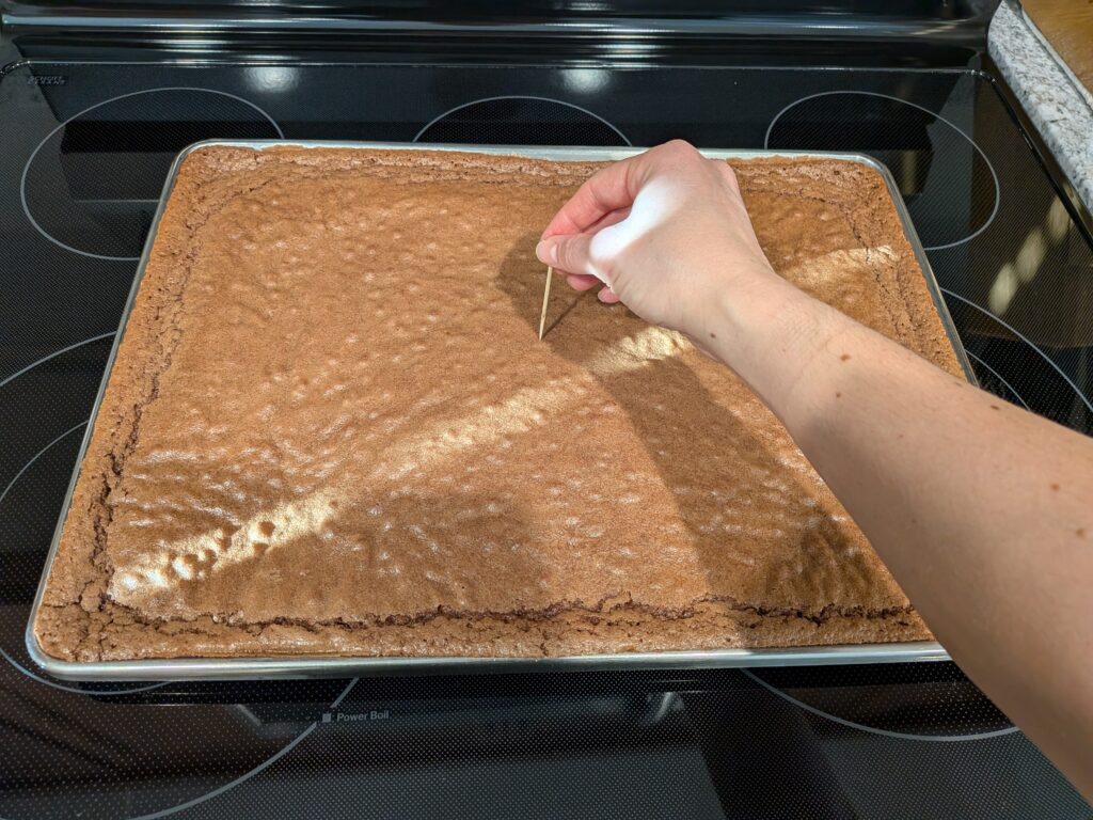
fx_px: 758
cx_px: 546
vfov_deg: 56.8
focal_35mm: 24
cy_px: 410
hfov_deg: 71.6
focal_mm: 4.53
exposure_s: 1/54.4
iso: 22
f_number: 1.7
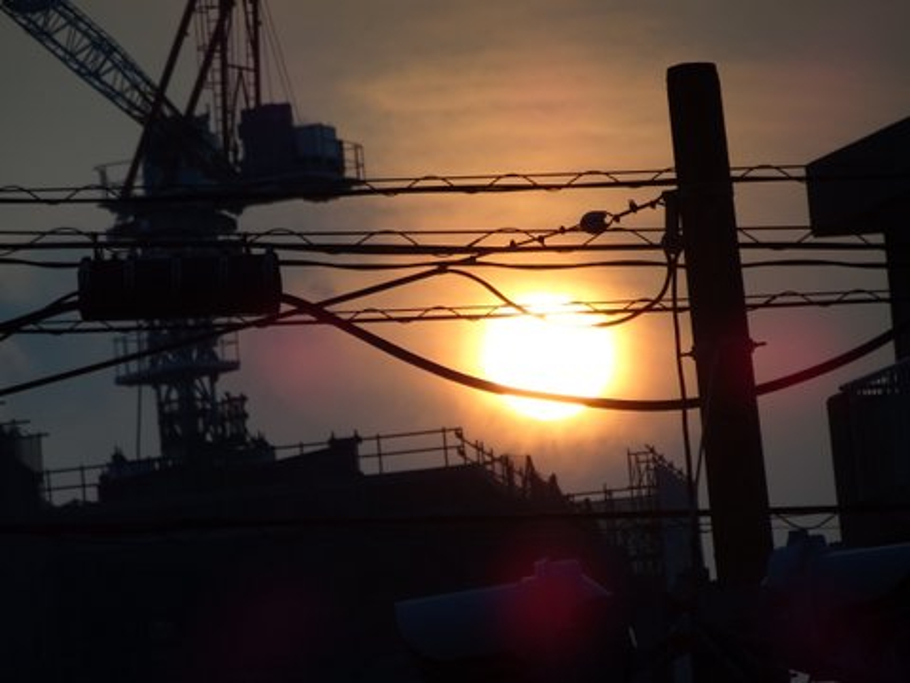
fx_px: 12303
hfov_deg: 4.2
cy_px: 342
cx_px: 455
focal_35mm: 468
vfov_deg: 3.2
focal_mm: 80
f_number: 6.3
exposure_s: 1/800
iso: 80
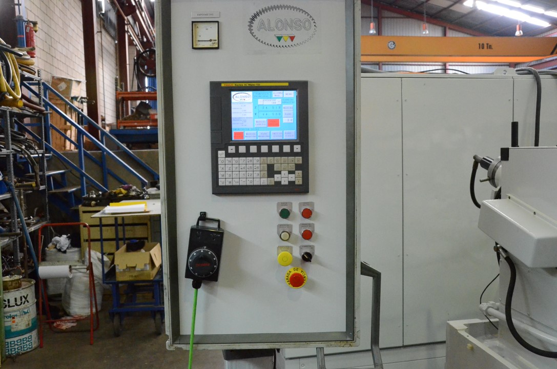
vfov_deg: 39.8
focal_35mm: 33
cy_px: 184
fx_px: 510
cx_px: 278
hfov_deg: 57.3
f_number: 6.3
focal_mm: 22
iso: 6400
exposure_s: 1/160
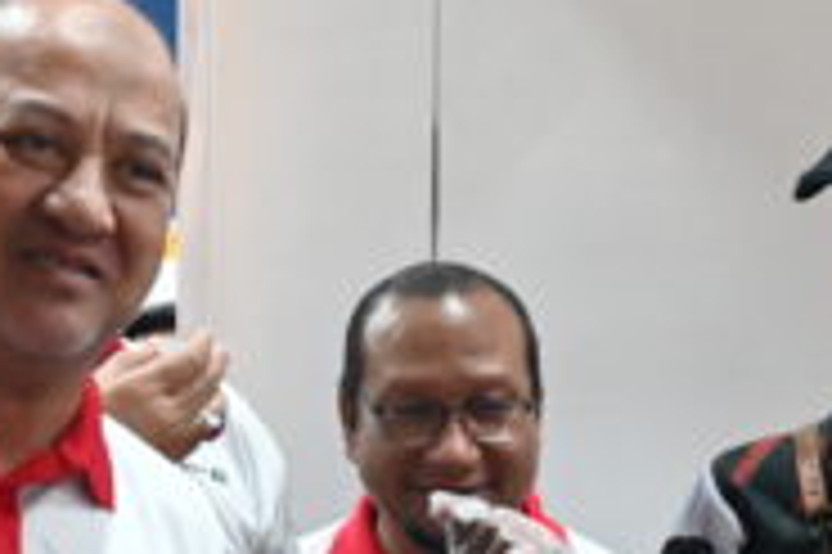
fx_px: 2979
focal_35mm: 129
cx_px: 369
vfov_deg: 10.3
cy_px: 784
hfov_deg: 15.9
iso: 16000
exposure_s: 1/200
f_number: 8
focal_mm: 31
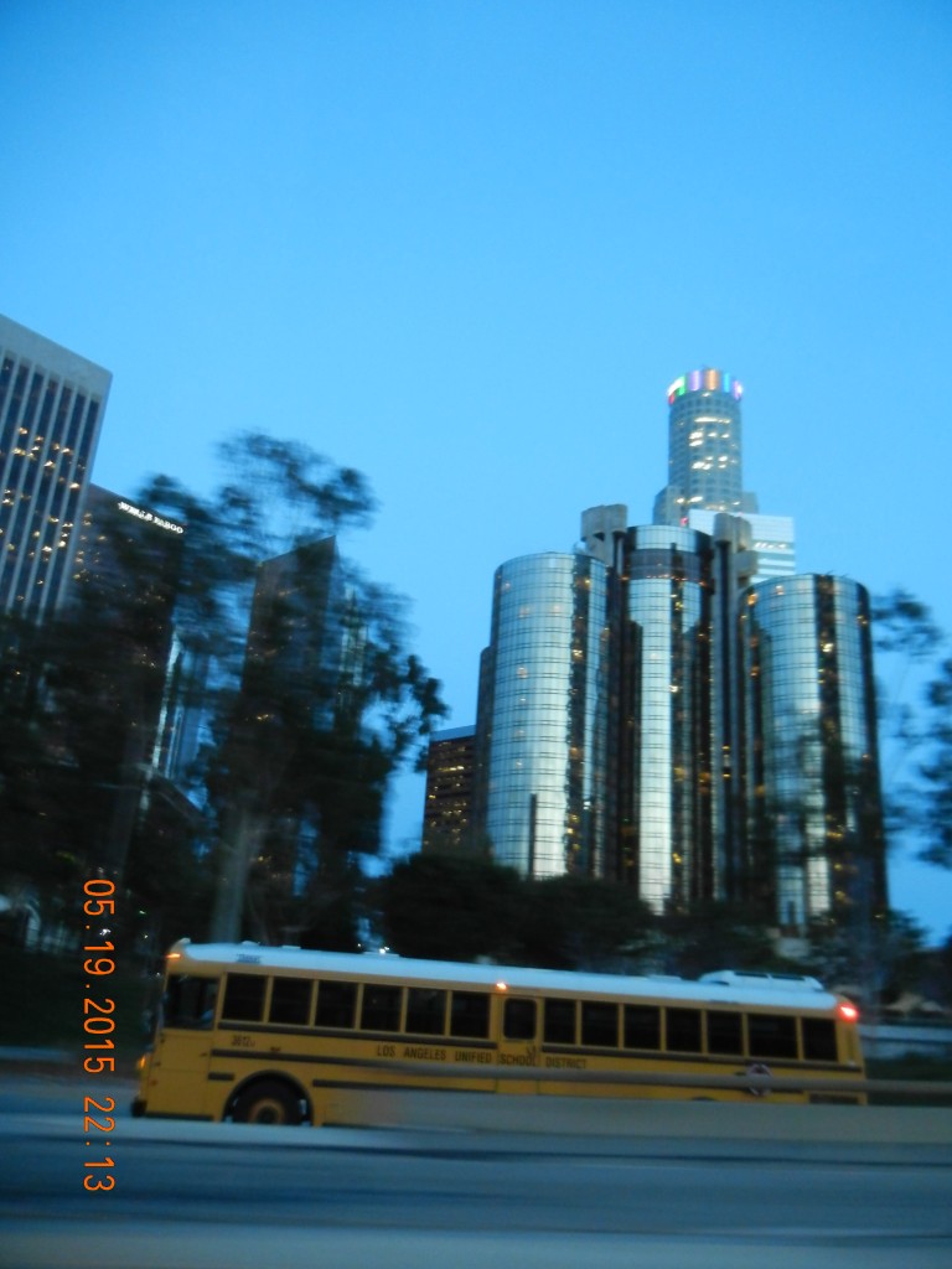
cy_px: 634
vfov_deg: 60.0
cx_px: 476
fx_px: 1100
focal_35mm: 30
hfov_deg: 46.8
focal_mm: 5.4
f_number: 3.5
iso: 200
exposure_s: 1/3.1
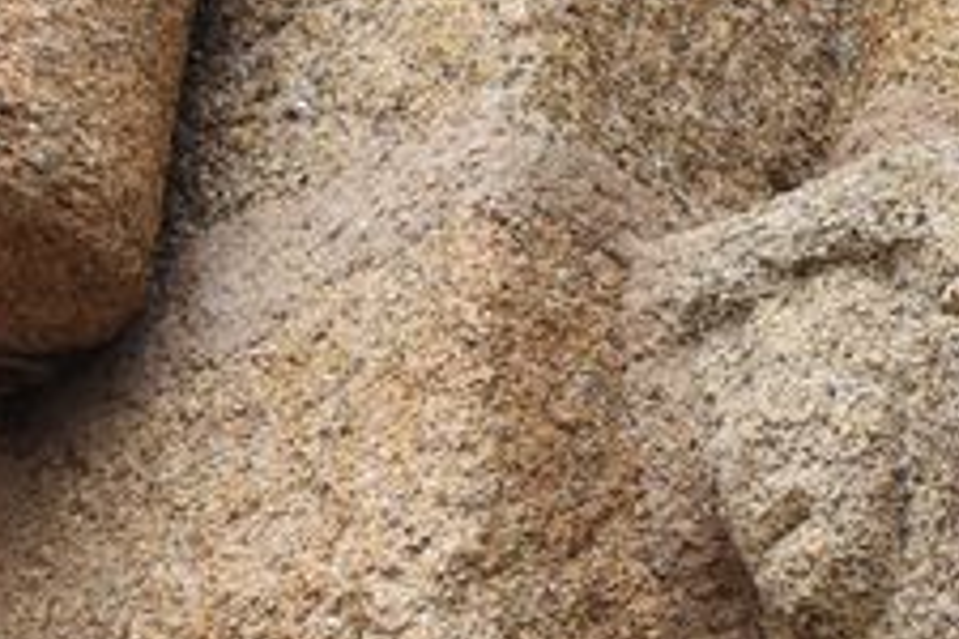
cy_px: 550
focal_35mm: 168
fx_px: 4475
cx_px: 1428
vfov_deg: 8.2
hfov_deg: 11.7
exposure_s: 1/160
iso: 400
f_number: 6.3
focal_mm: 24
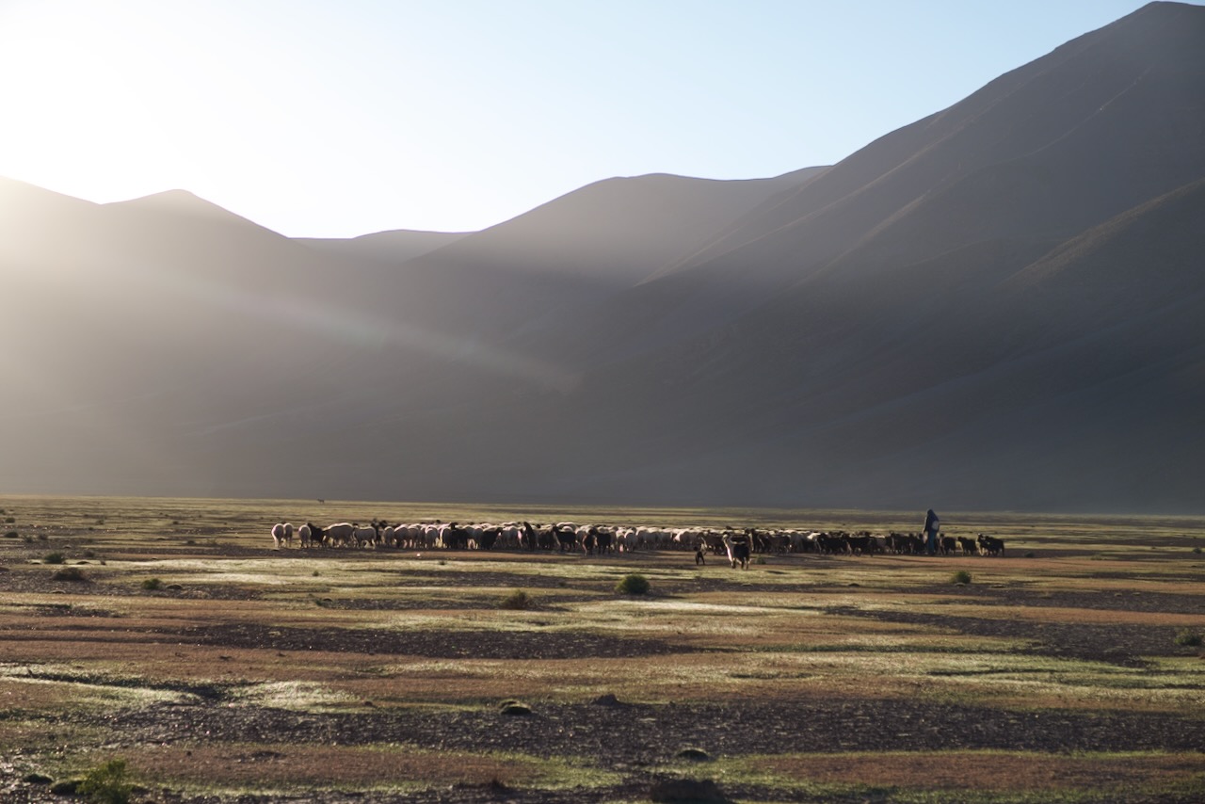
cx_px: 602
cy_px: 402
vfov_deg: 16.5
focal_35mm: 83
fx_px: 2779
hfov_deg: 24.5
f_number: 5
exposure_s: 1/500
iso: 320
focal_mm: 55
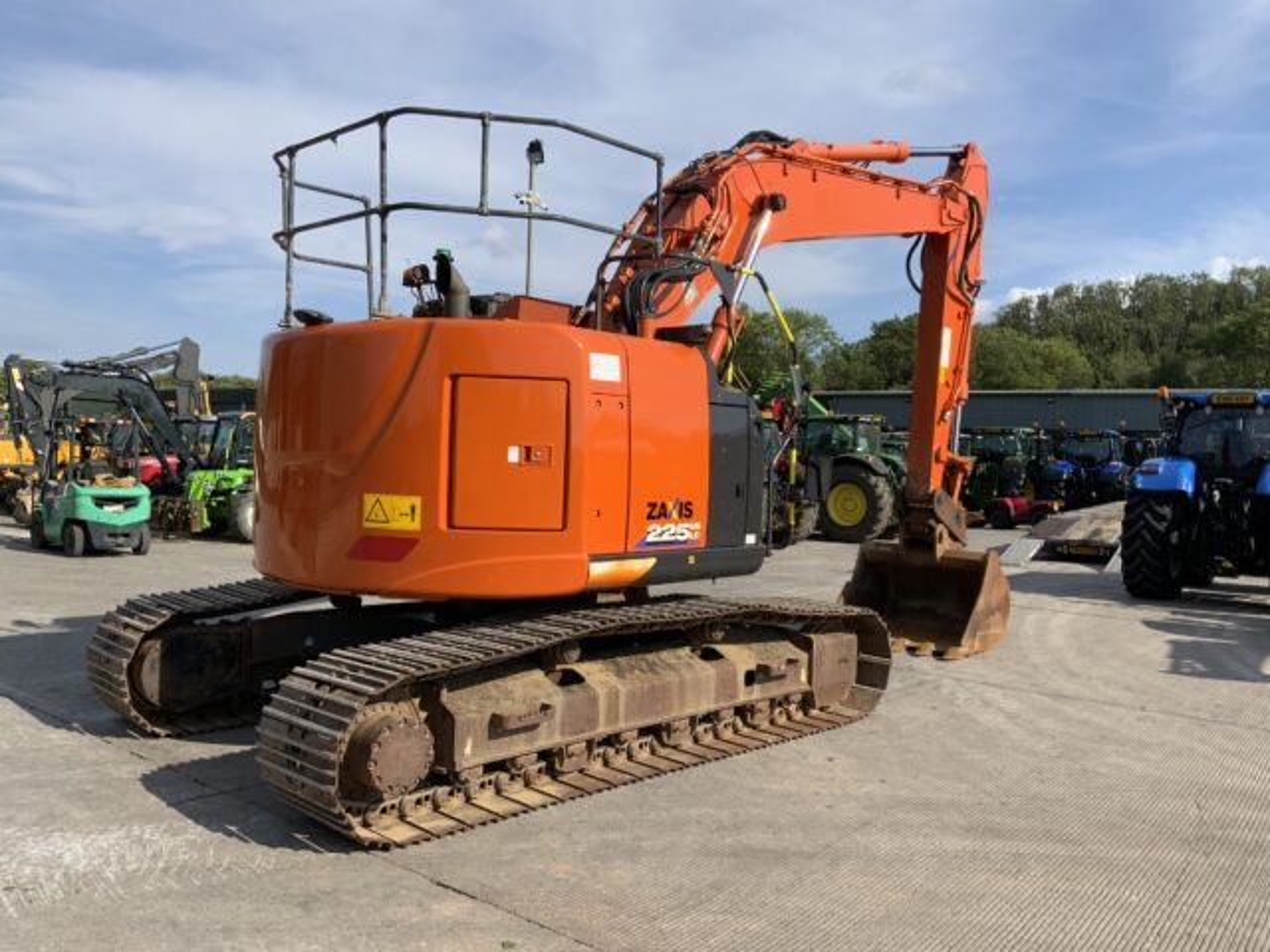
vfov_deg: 48.2
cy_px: 476
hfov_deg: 61.7
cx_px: 635
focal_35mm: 29
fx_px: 1064
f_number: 1.8
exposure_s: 1/2227
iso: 20
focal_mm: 3
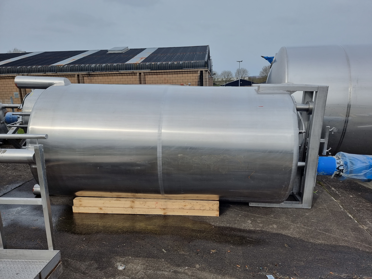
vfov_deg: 56.8
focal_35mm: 24
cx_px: 186
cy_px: 140
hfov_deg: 71.6
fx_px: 258
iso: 50
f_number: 1.8
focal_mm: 6.7
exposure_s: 1/746
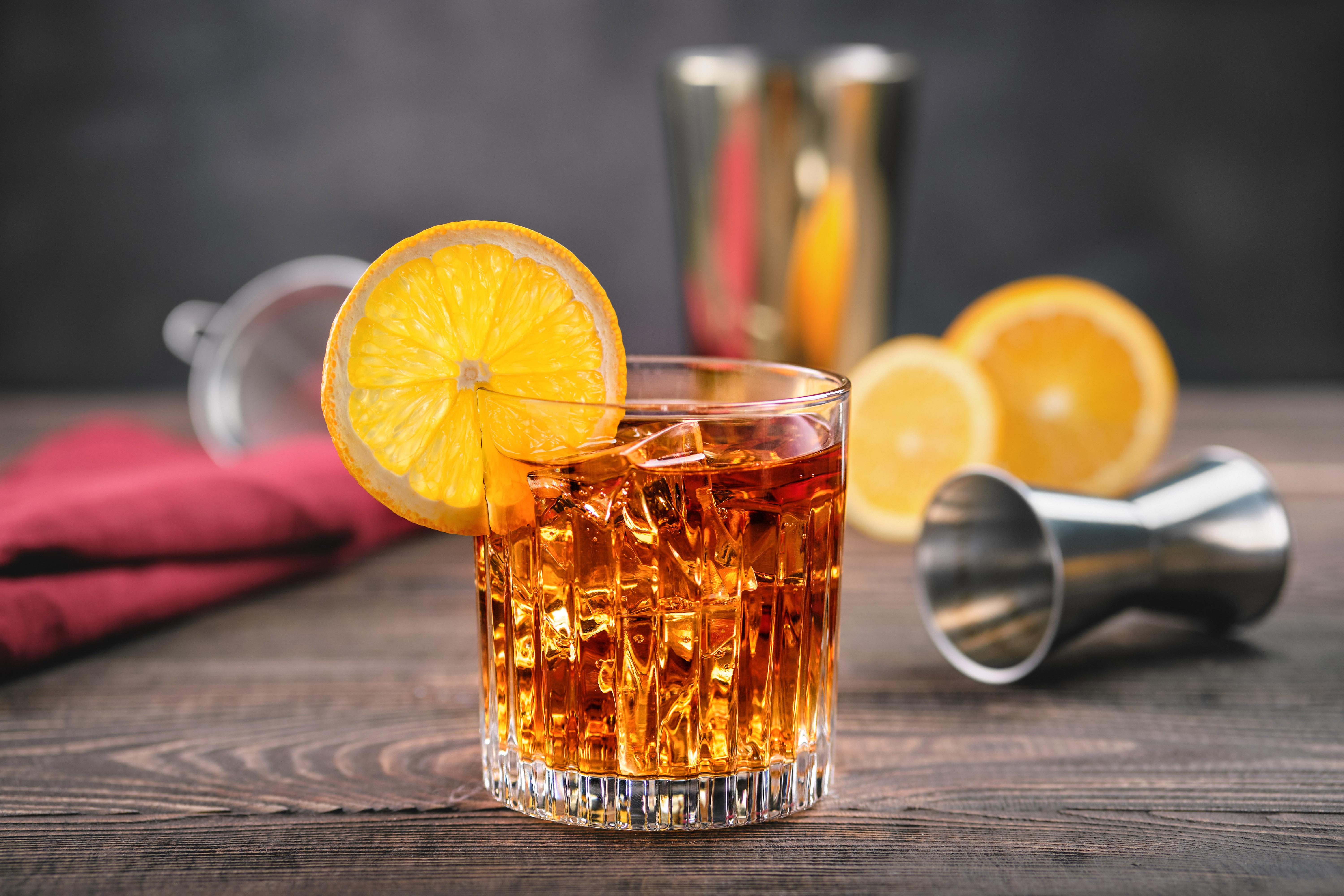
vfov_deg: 18.2
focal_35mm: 75
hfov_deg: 27.0
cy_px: 448
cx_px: 672
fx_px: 2800
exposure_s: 1/160
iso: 200
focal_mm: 50
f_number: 2.8
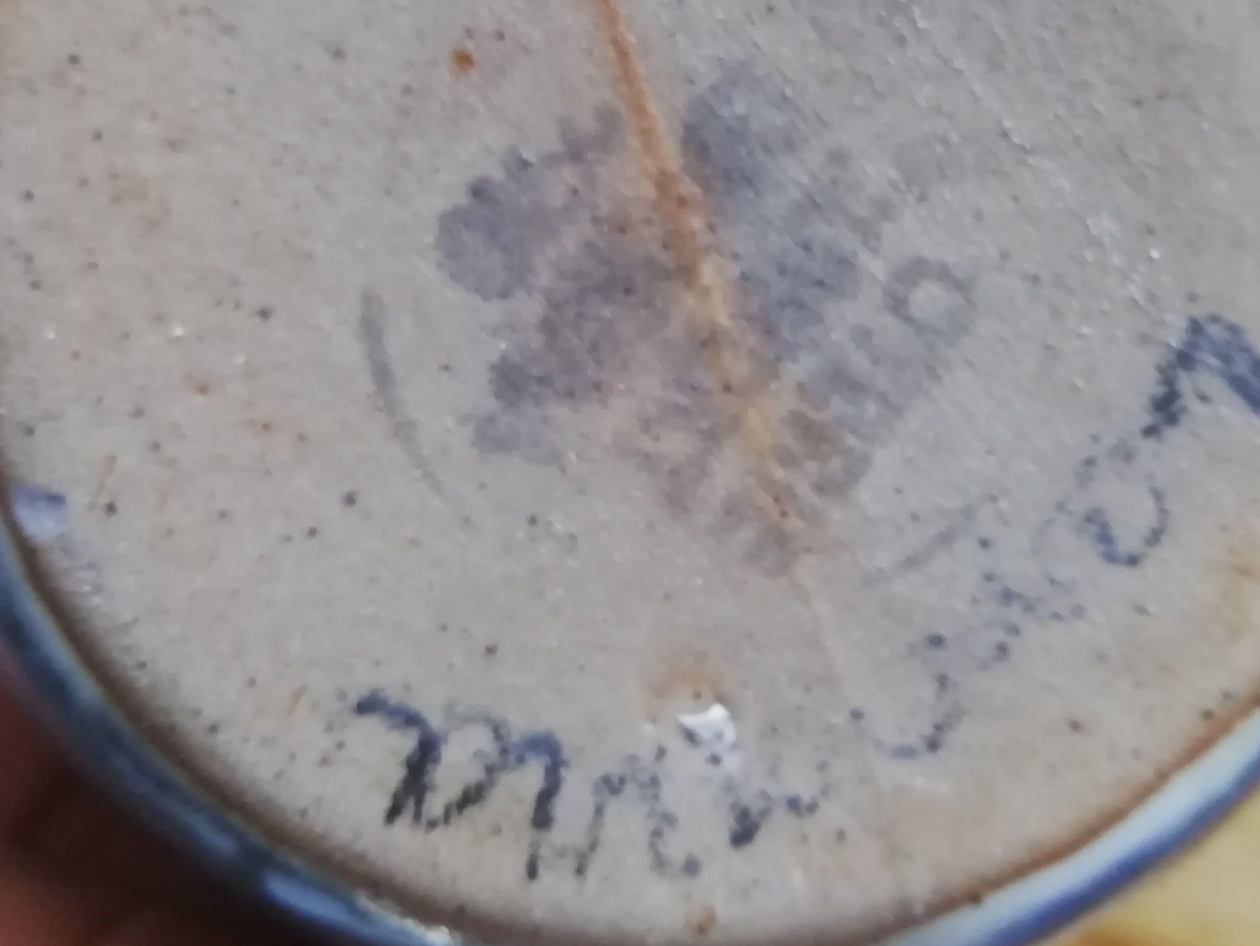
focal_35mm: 43
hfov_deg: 43.4
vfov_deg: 32.9
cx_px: 802
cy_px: 232
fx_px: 1565
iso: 250
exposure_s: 1/33.3
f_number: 2.2
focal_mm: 3.21
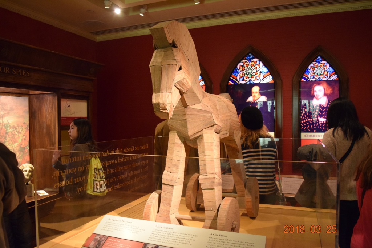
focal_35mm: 27
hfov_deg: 67.4
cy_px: 124
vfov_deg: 47.9
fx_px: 279
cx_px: 186
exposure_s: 1/60
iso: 3200
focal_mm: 18
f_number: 3.5
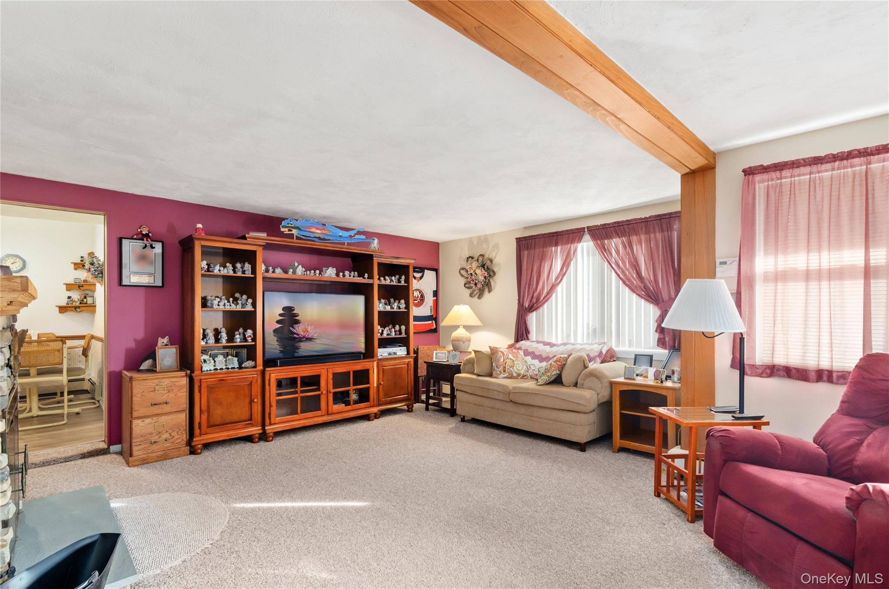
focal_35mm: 16
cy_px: 294
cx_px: 444
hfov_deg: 95.1
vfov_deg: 71.8
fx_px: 407
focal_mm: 11
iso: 400
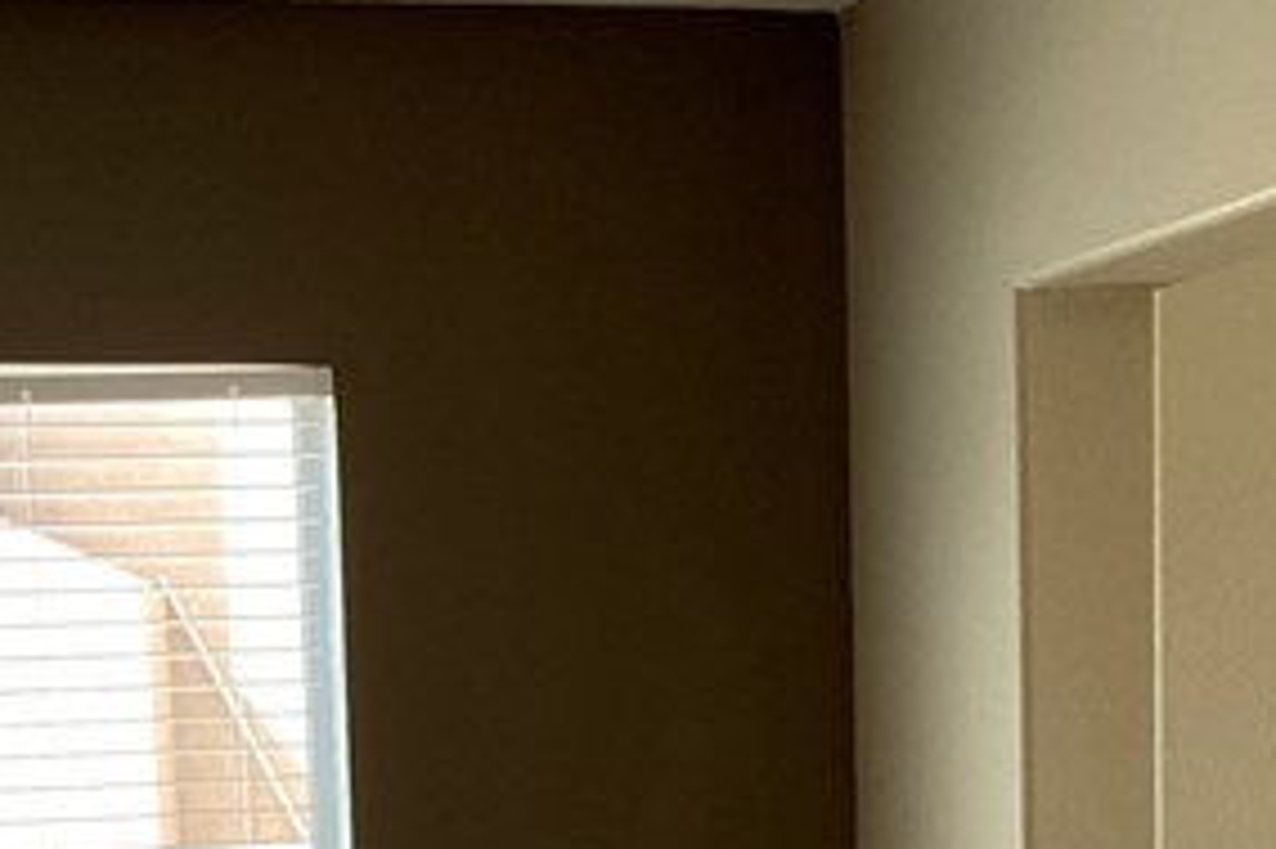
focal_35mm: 105
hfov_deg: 19.5
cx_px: 535
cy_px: 1478
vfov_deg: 12.1
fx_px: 3719
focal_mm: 3.99
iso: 50
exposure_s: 1/121
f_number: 1.8
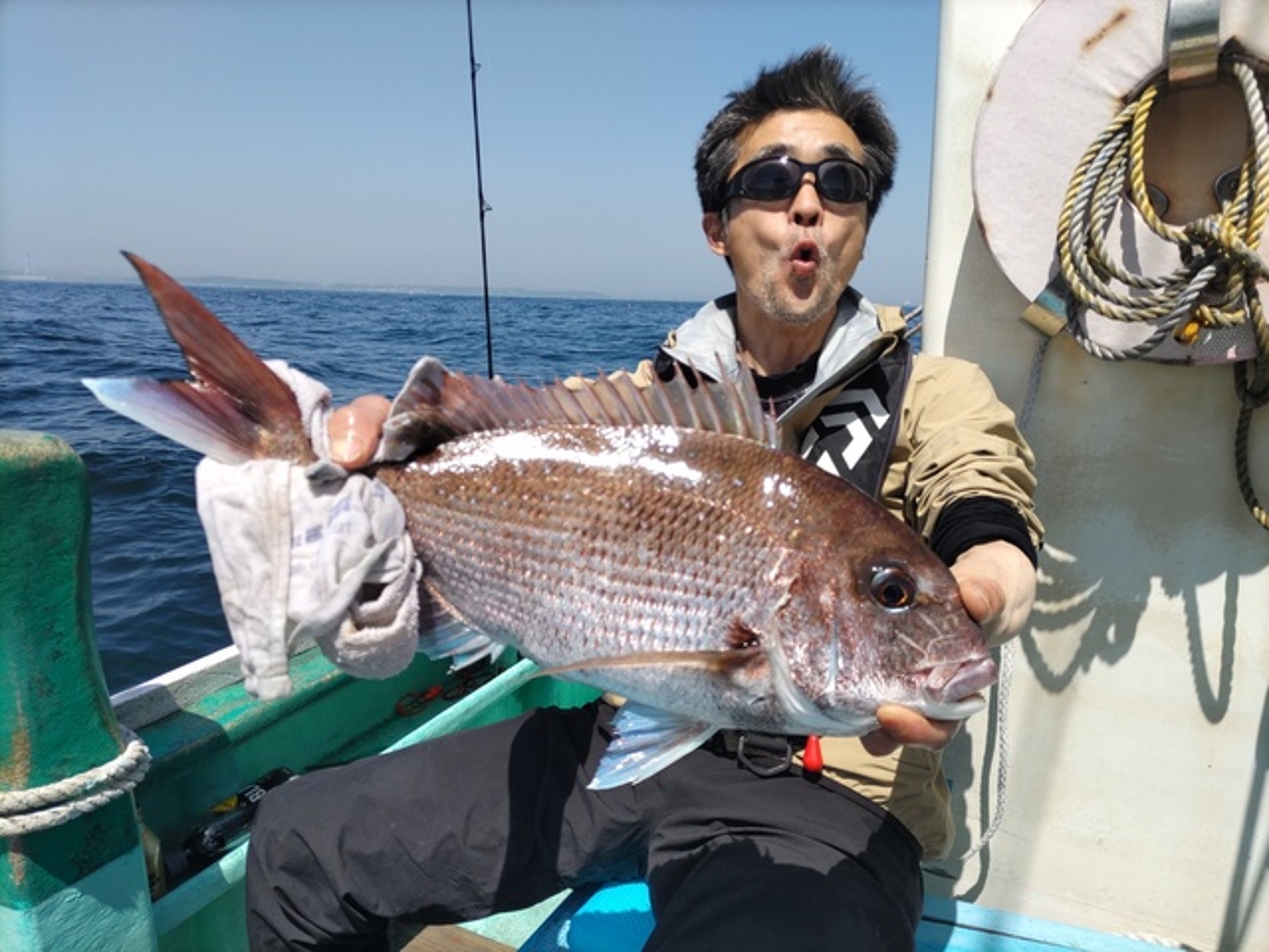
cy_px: 476
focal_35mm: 26
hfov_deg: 67.3
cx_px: 634
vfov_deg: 53.1
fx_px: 953
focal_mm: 4.8
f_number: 1.79
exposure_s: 1/829
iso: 50
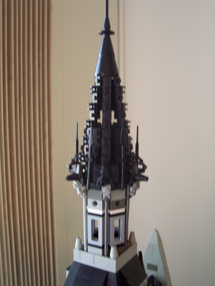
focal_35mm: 37
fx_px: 306
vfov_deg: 50.1
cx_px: 108
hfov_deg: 38.7
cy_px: 143
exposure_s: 1/15
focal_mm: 5.6
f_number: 2.8
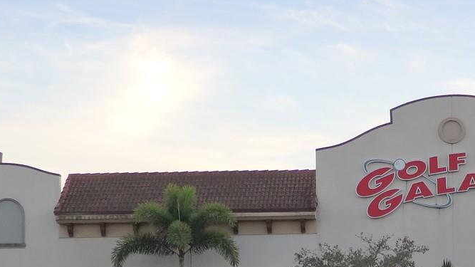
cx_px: 241
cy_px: 272
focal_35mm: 128
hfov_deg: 16.8
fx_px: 1612
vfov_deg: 9.4
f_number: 4
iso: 125
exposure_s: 1/160
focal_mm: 8.9
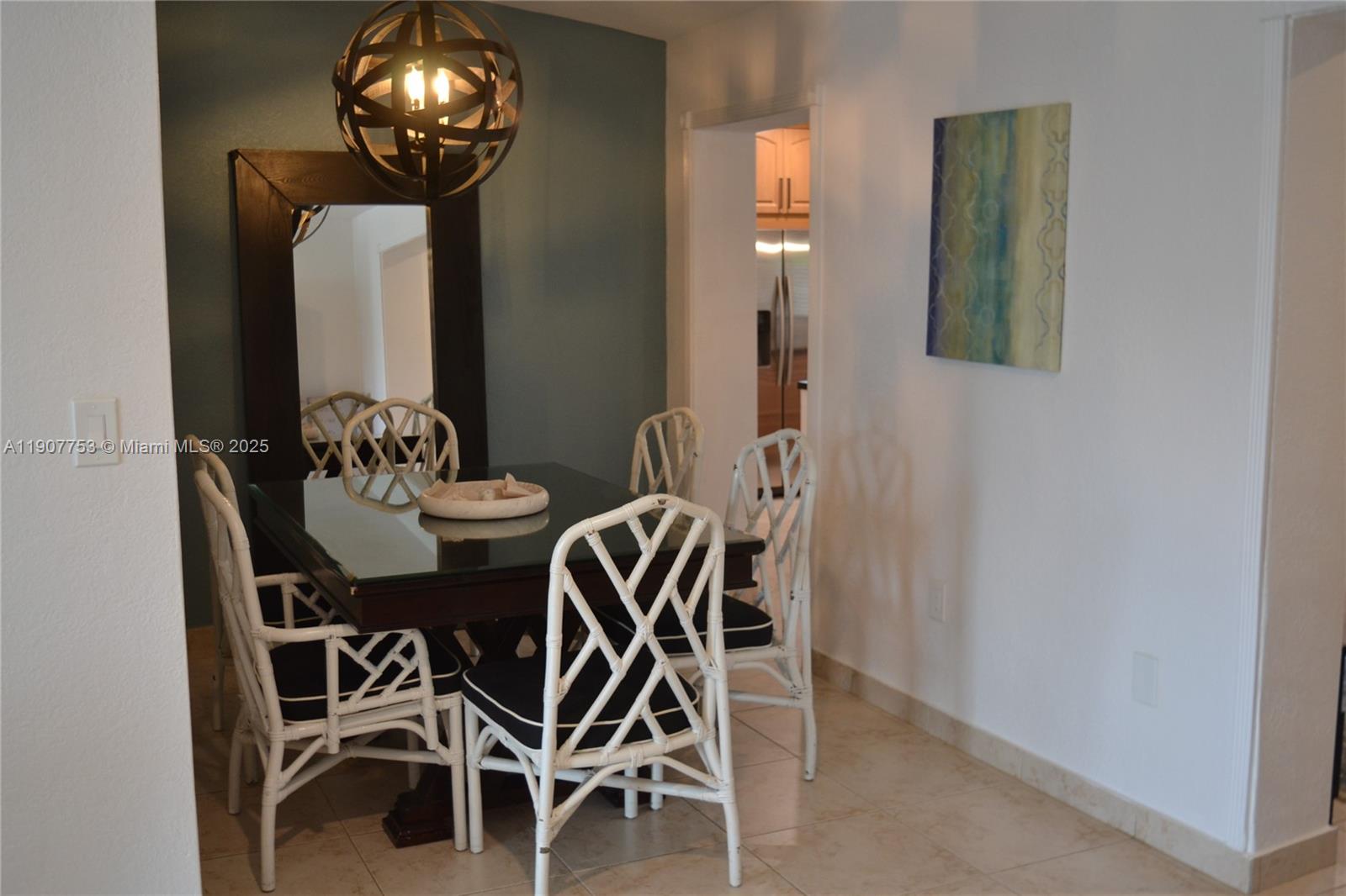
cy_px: 448
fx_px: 1346
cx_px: 673
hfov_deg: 53.1
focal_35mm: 36
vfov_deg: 36.9
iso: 400
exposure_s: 1/30
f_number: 4
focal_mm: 24
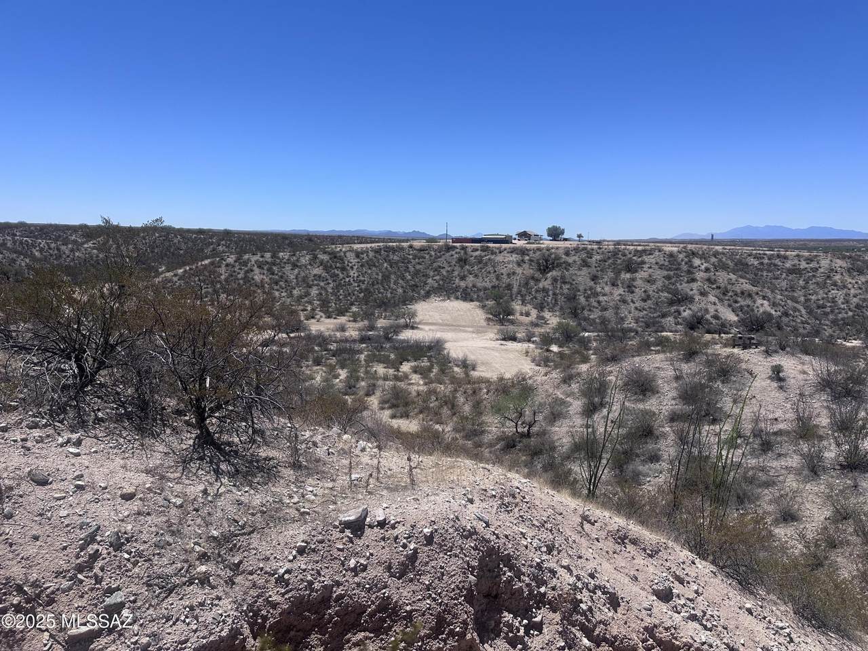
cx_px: 434
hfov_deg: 71.6
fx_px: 602
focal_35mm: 24
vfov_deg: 56.8
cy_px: 326
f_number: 1.78
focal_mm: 6.86
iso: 80
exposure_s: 1/7042
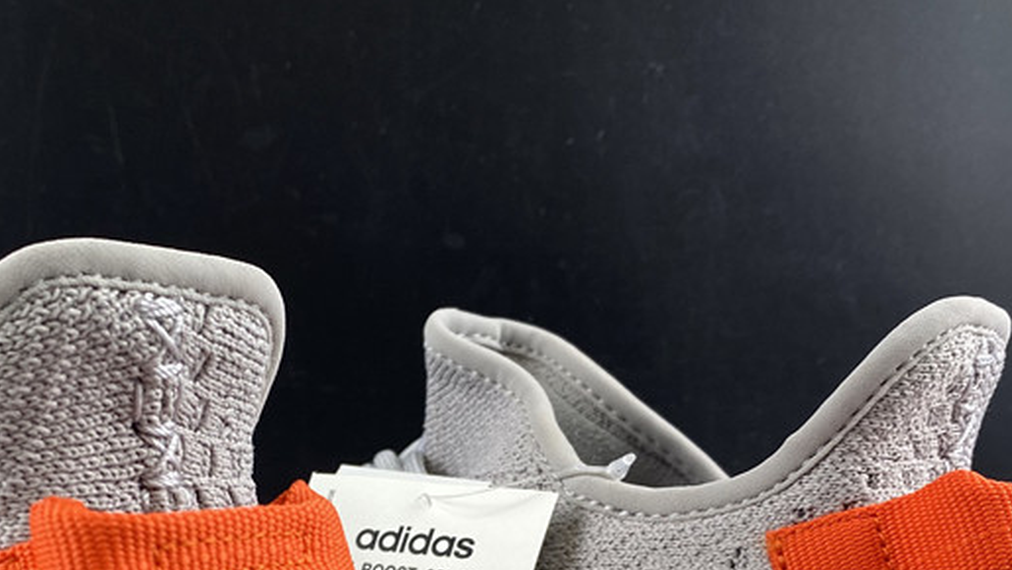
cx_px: 303
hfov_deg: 37.2
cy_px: 702
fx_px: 1476
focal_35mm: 55
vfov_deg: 20.3
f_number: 1.8
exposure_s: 1/100
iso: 64
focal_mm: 4.25
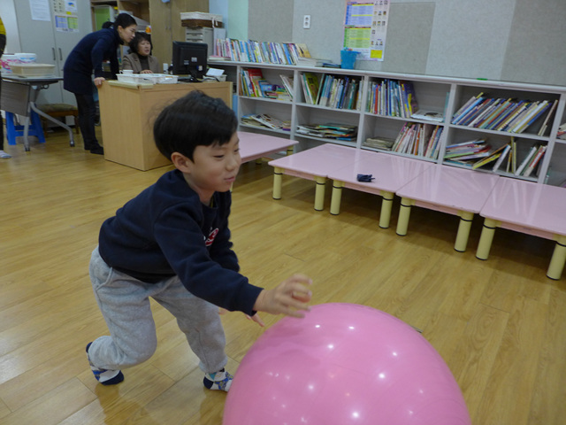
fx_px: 392
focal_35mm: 24
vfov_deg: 56.8
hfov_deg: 71.6
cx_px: 283
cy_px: 212
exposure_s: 1/250
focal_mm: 4.7
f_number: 1.4
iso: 320
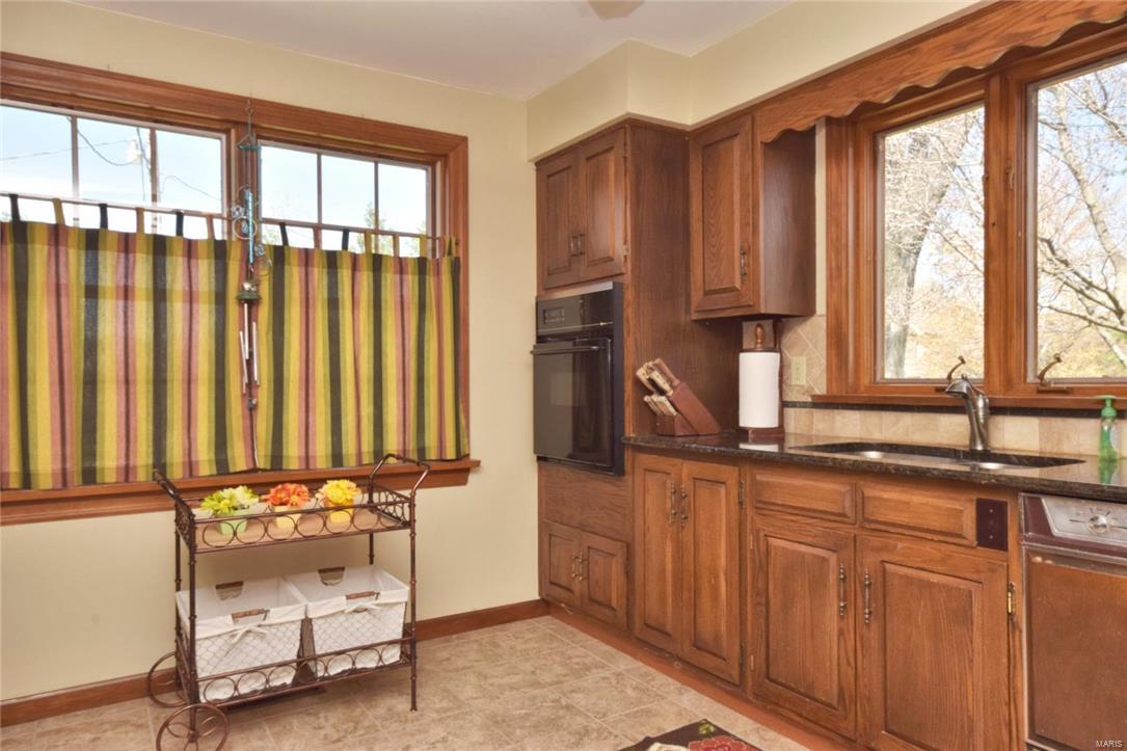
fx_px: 751
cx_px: 564
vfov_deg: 53.1
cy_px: 376
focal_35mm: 24
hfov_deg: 73.8
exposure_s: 1/60
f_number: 16
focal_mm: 16
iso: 400
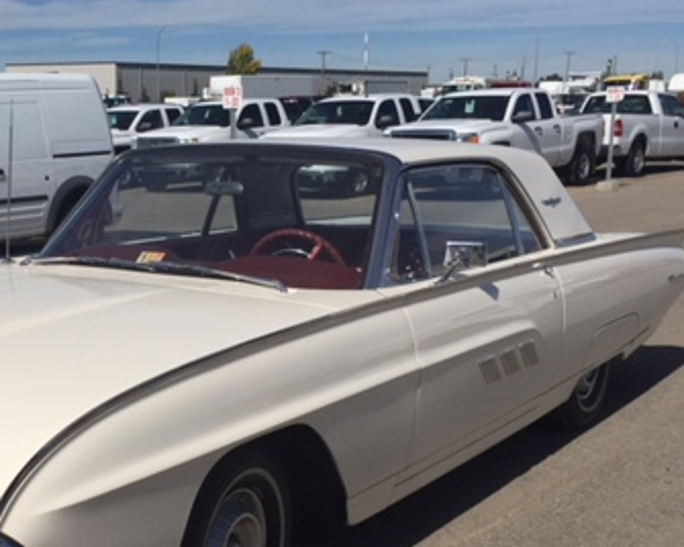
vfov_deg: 27.9
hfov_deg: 34.0
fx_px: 1093
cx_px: 169
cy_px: 369
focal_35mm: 54
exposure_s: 1/5650
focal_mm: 4.15
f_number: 2.2
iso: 32
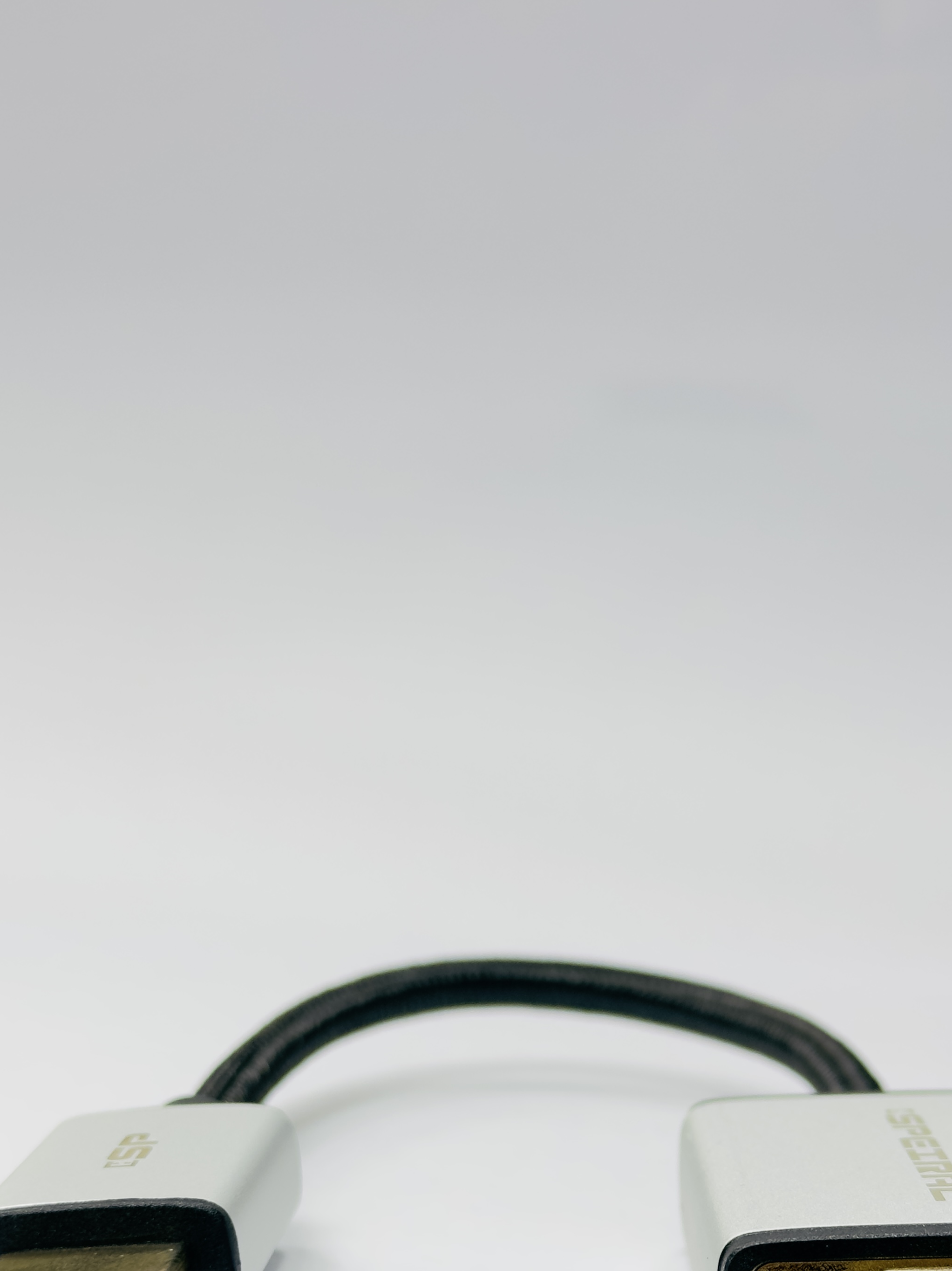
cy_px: 920
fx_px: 2604
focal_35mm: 71
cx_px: 574
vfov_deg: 27.1
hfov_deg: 20.7
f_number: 1.78
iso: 64
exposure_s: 1/100
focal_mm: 6.86
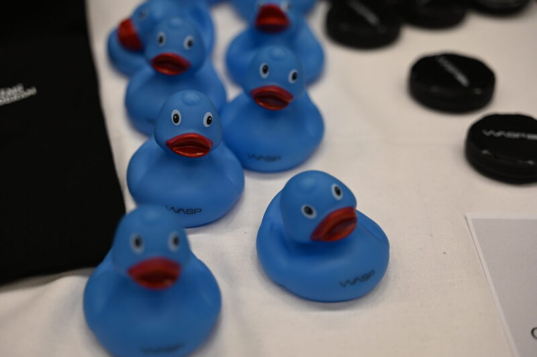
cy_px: 178
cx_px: 268
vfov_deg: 21.2
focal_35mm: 64
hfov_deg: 31.4
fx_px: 954
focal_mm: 64
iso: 450
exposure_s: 1/125
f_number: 2.8
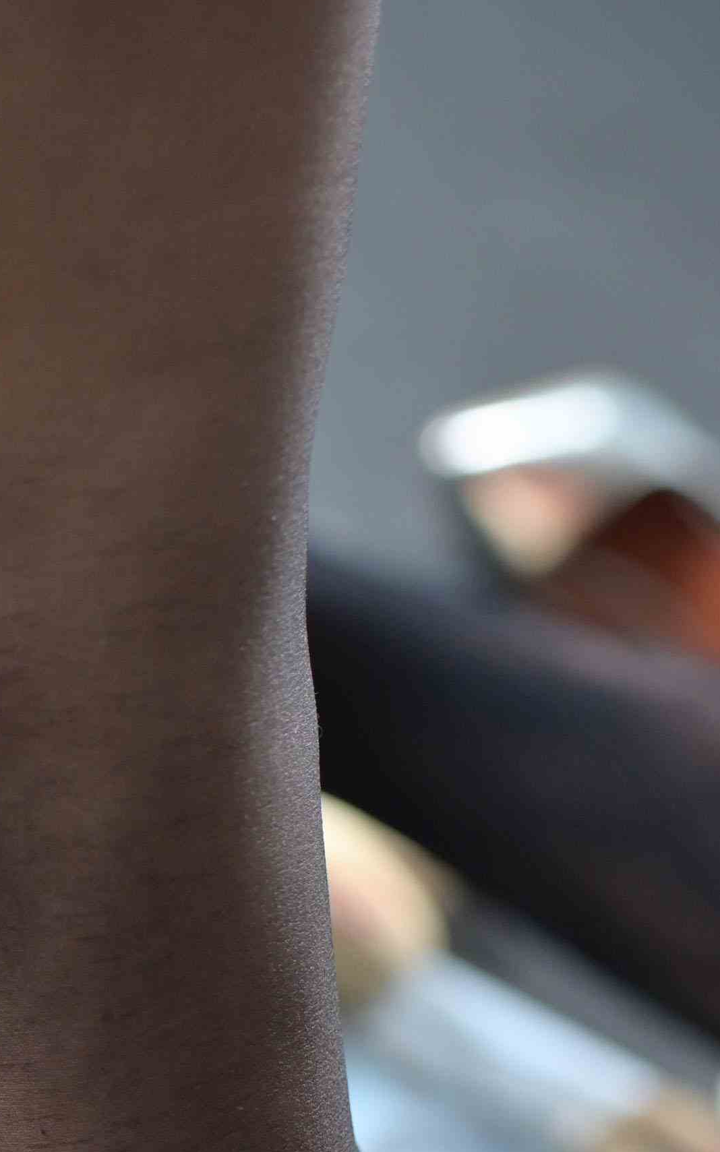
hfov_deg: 12.6
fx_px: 3014
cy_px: 1001
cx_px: -518
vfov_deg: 21.2
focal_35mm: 96
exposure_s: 1/125
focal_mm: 35
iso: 800
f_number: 3.2
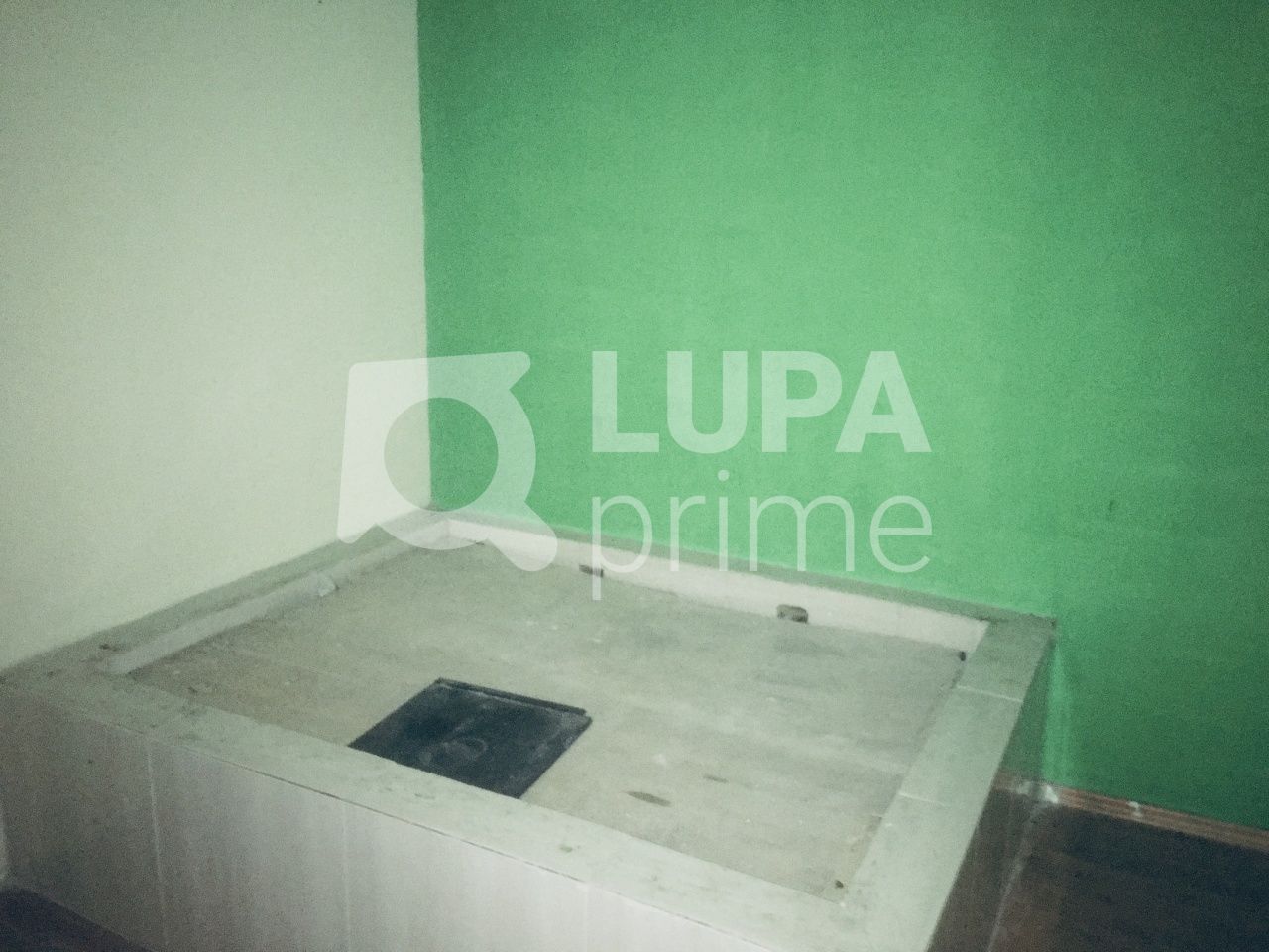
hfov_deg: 61.7
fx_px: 1063
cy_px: 476
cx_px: 634
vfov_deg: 48.2
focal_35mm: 29
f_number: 2.2
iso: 500
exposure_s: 1/16
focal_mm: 4.15
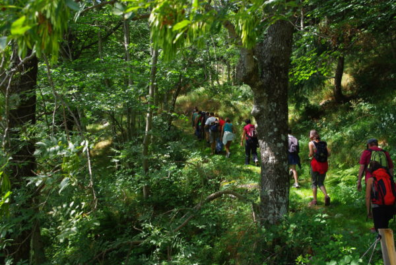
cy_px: 132
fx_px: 507
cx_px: 198
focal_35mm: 46
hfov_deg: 42.7
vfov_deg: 29.3
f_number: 5.6
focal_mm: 30.63
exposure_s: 1/60
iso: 100
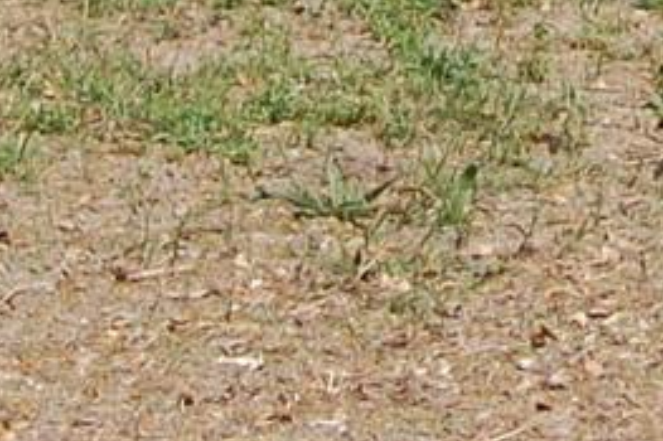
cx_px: 787
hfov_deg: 6.7
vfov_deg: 4.2
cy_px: -1231
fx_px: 5595
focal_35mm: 304
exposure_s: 1/320
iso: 200
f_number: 9
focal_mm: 26
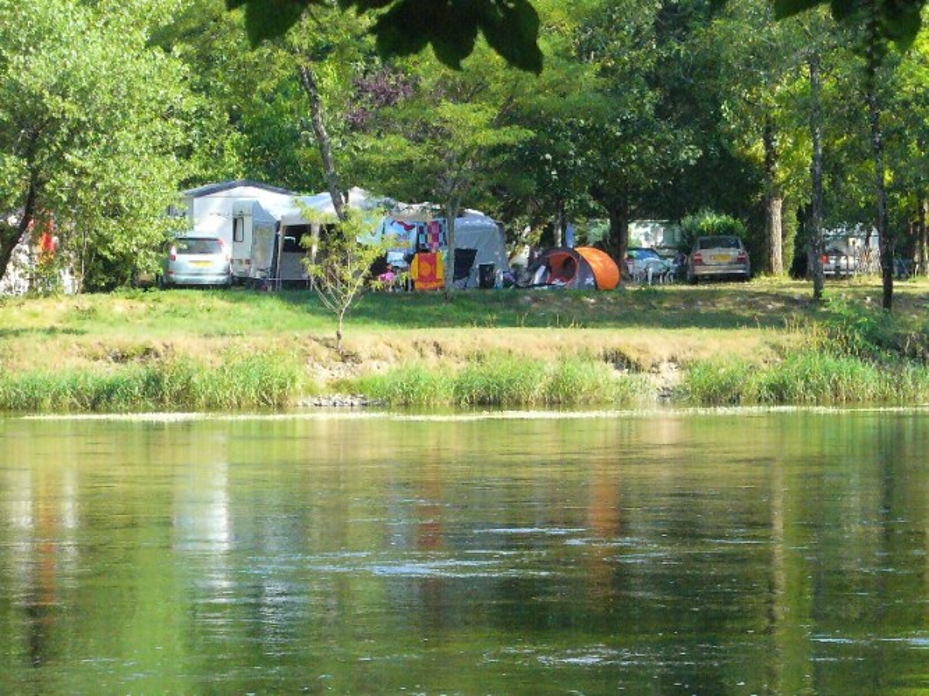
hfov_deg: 12.2
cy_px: 348
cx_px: 464
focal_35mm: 162
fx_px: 4347
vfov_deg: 9.2
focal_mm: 19.4
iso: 400
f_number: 7.4
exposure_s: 1/250
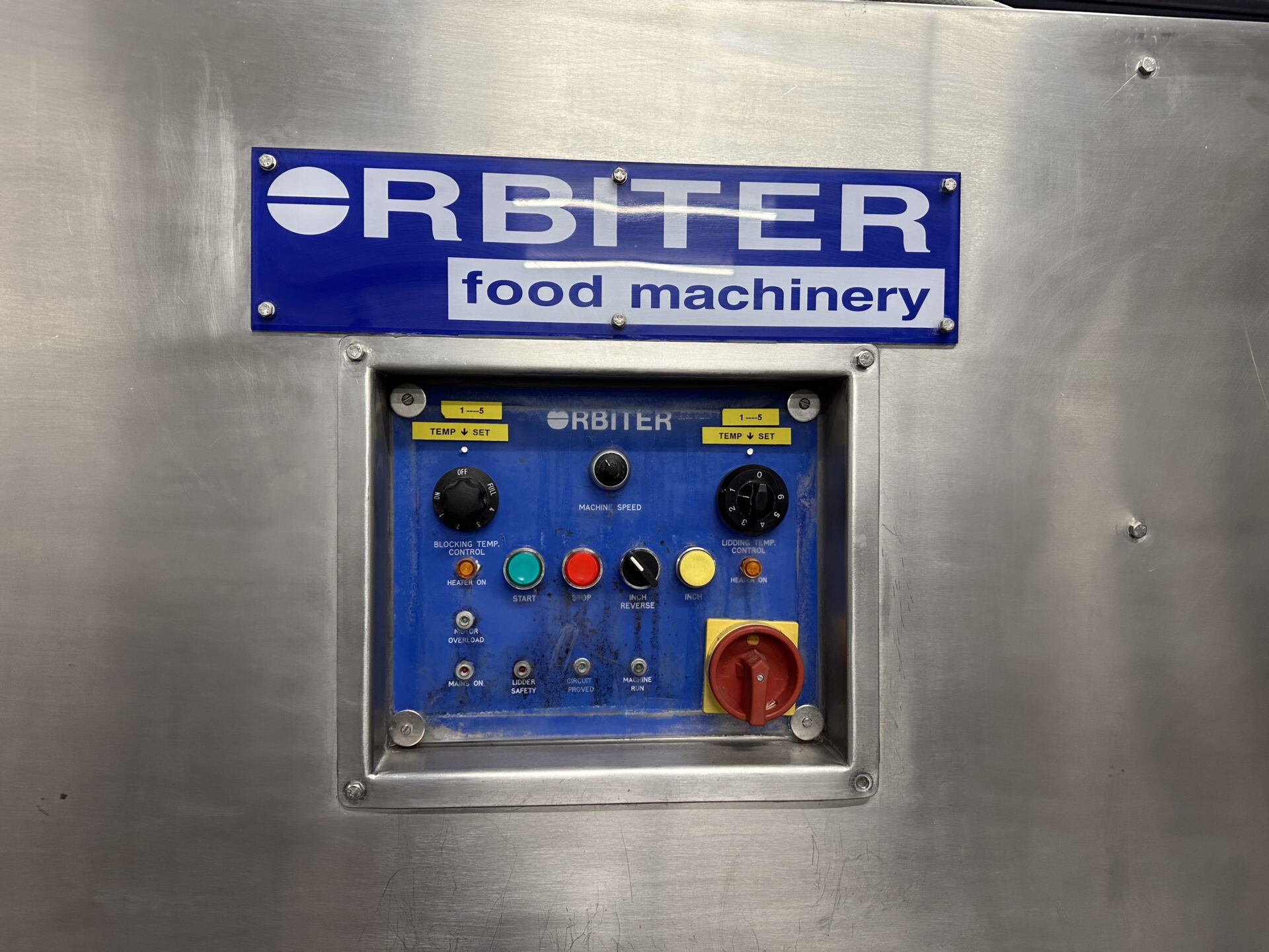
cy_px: 476
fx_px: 880
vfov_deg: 56.8
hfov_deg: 71.6
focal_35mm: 24
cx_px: 634
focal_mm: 6.86
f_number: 1.78
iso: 160
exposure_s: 1/100
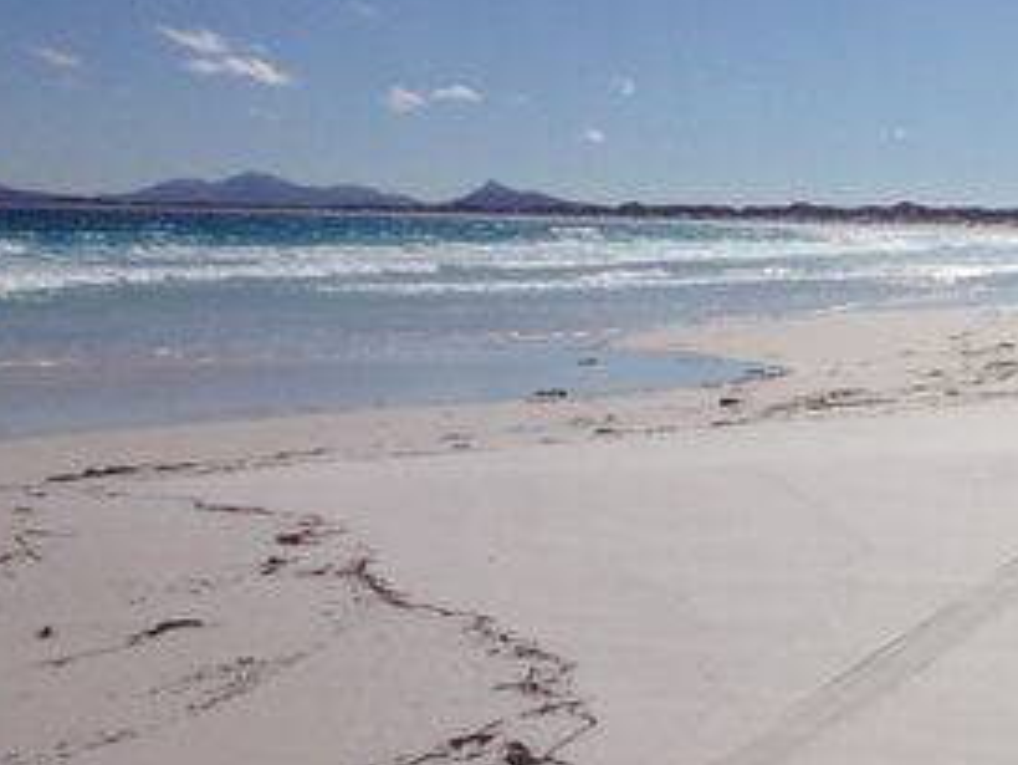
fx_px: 2413
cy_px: 269
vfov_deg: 18.0
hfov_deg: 22.4
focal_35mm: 82
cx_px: 1145
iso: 50
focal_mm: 4.28
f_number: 2.4
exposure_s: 1/9259
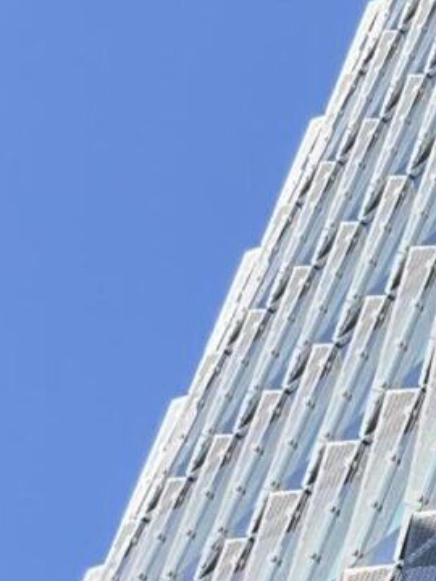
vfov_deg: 11.6
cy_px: 810
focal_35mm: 165
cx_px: 975
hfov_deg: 8.4
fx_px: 2771
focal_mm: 3
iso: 16
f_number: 1.8
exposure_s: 1/524
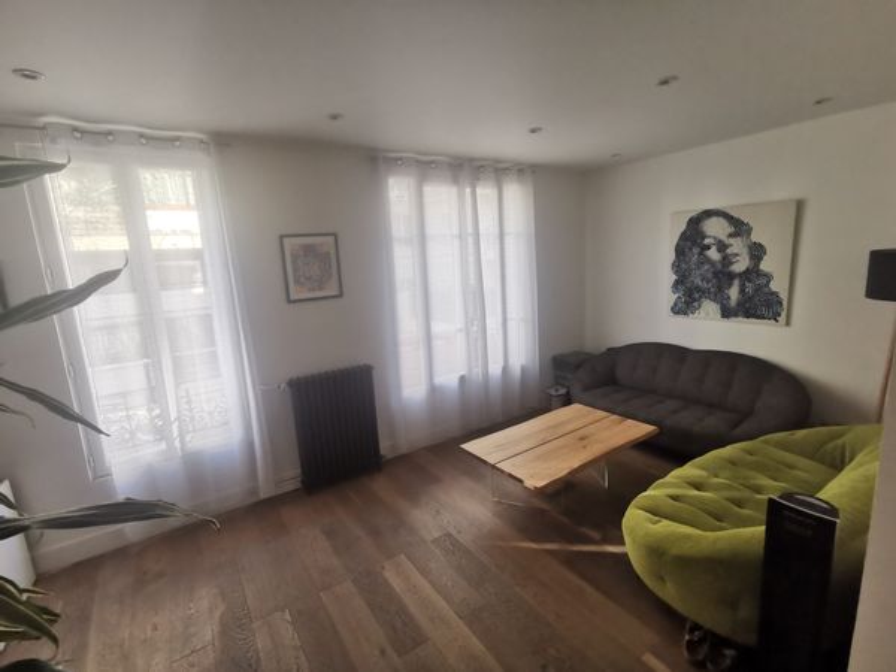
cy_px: 336
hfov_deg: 91.0
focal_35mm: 17
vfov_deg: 74.7
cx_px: 448
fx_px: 440
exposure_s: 1/50
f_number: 2.2
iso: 100
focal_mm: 2.26
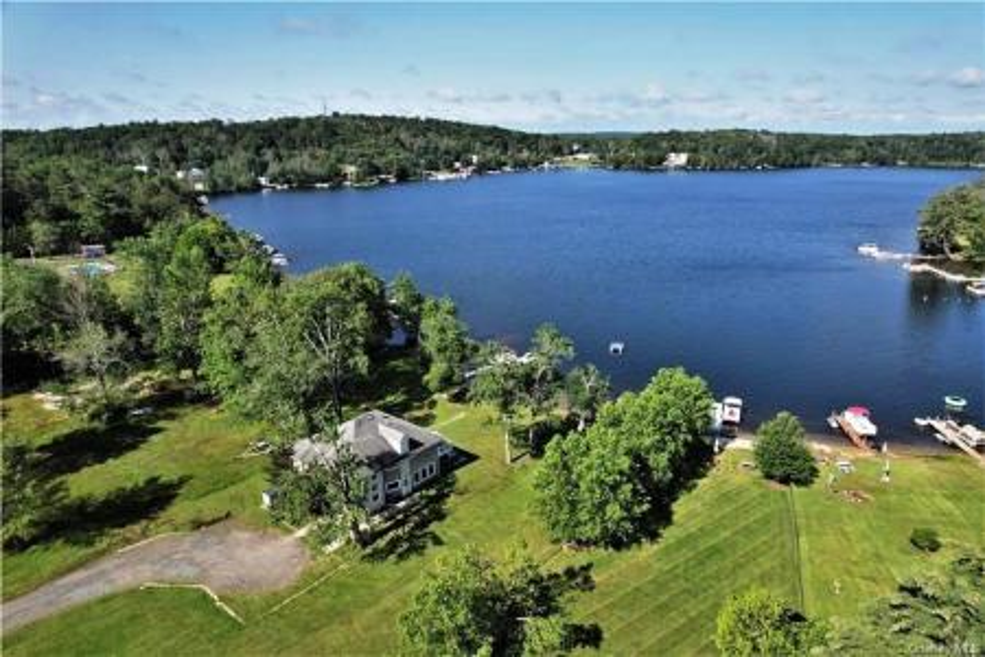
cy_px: 328
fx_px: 602
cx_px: 492
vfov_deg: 57.2
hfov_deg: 78.6
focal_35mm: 22
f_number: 2.8
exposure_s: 1/1500
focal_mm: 8.38
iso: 110
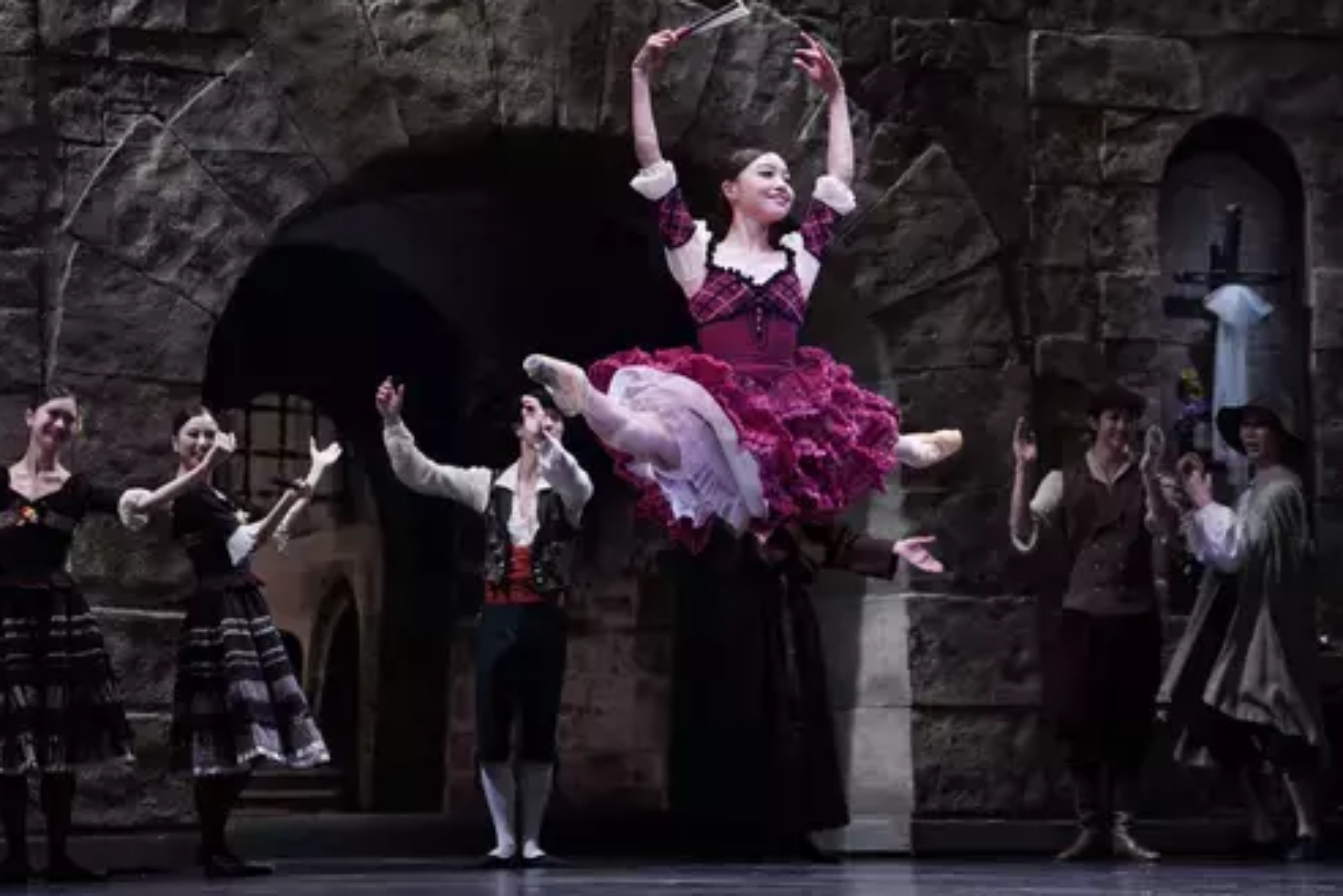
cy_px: 441
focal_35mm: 163
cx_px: 539
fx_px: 6082
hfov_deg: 12.6
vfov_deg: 8.4
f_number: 5
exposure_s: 1/400
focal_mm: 134
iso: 1600
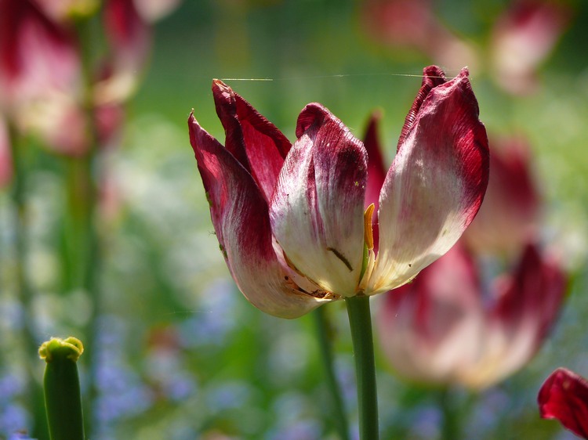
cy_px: 220
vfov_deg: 3.5
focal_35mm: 420
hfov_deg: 4.7
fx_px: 7132
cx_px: 294
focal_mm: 88.8
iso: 100
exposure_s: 1/250
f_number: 4
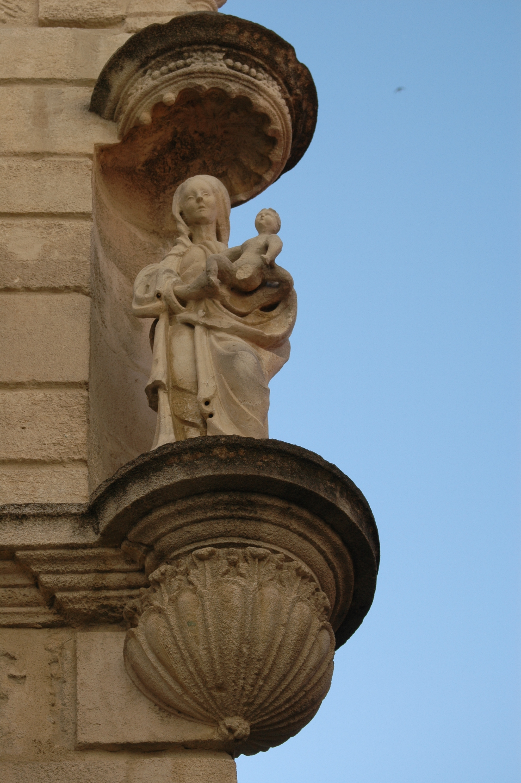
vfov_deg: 17.1
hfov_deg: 11.4
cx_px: 260
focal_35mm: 120
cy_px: 392
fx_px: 2610
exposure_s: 1/320
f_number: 9
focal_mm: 80
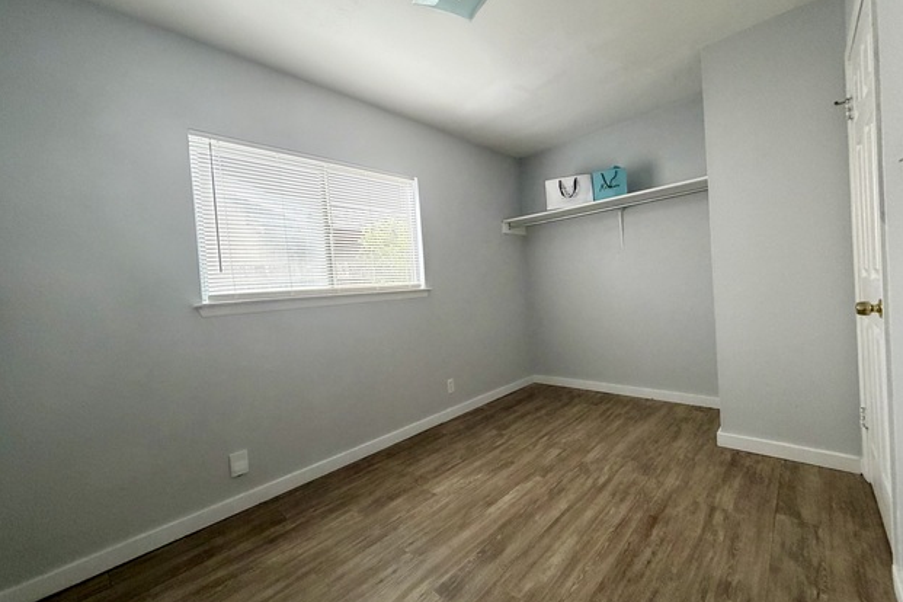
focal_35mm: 15
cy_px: 297
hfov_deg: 100.4
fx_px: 376
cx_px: 464
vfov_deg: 77.3
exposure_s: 1/121
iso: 320
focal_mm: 2.22
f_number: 2.2
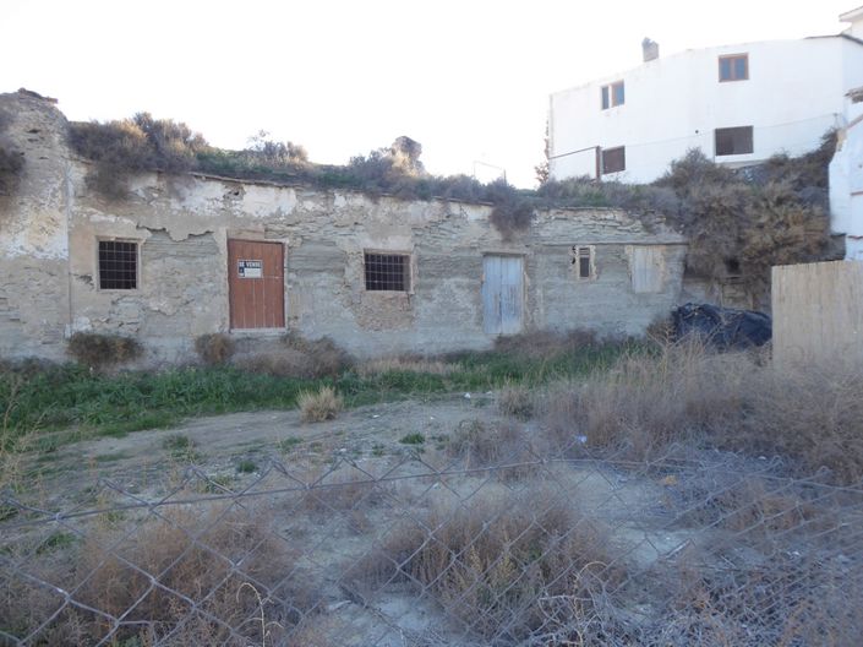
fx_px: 623
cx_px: 432
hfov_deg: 69.4
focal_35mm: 25
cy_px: 324
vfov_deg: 54.8
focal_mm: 4.3
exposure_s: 1/160
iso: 125
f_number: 3.3
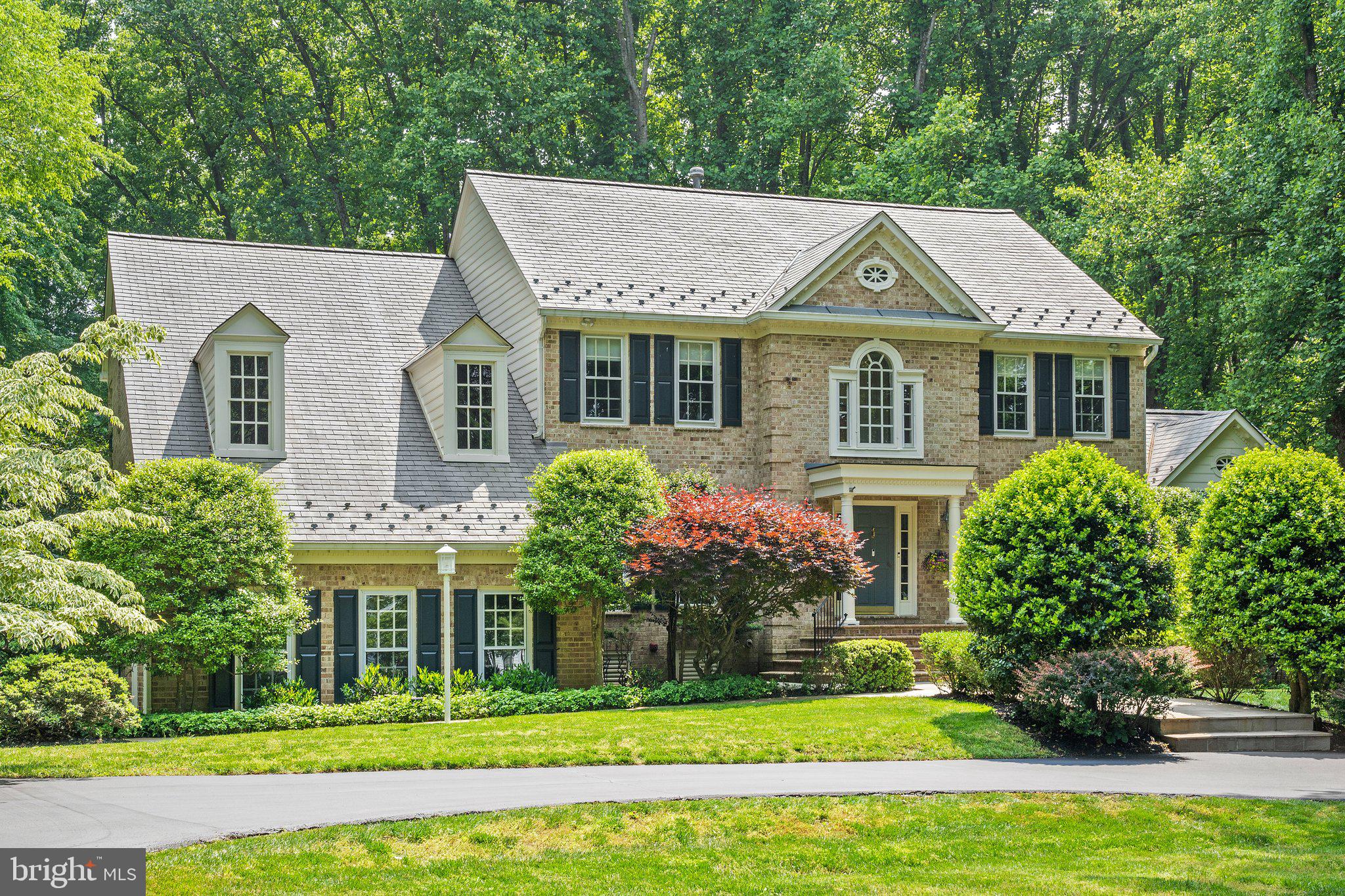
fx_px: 1718
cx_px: 672
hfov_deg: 42.7
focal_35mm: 46
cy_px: 448
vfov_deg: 29.2
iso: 320
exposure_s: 1/100
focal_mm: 46
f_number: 14
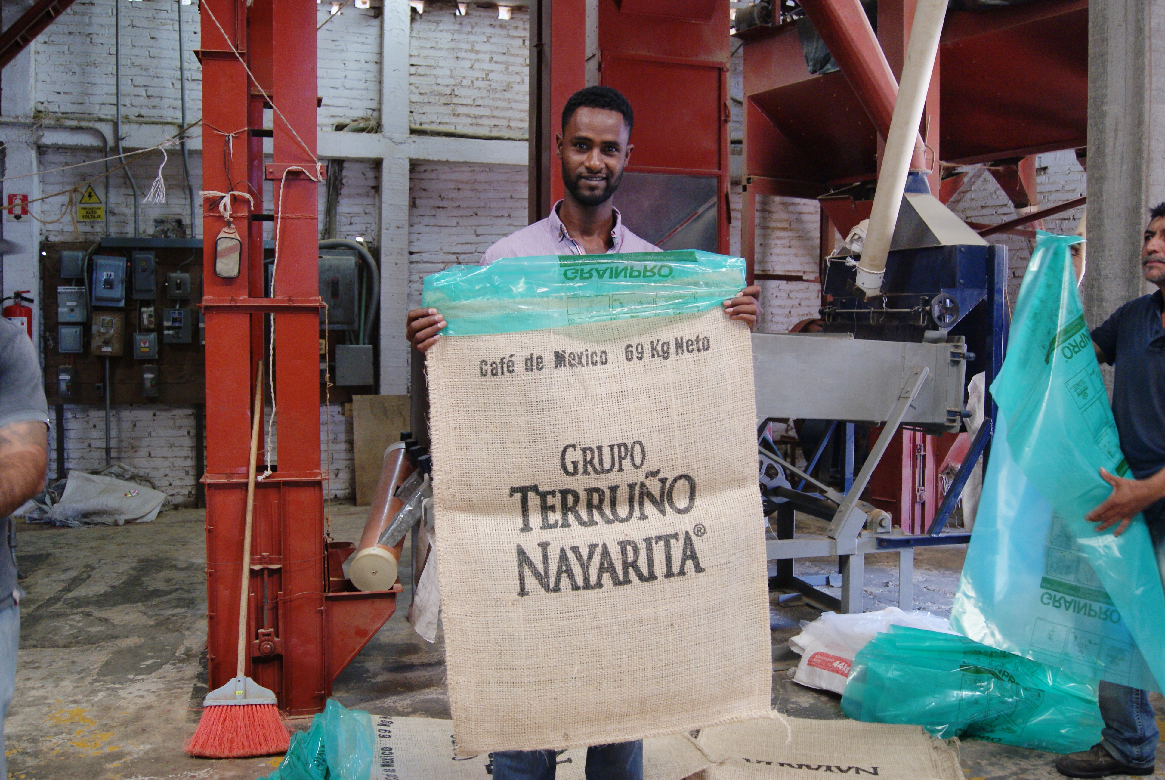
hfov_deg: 57.2
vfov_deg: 40.1
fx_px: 1069
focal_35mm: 33
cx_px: 582
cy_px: 390
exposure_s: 1/20
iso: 400
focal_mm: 22
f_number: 4
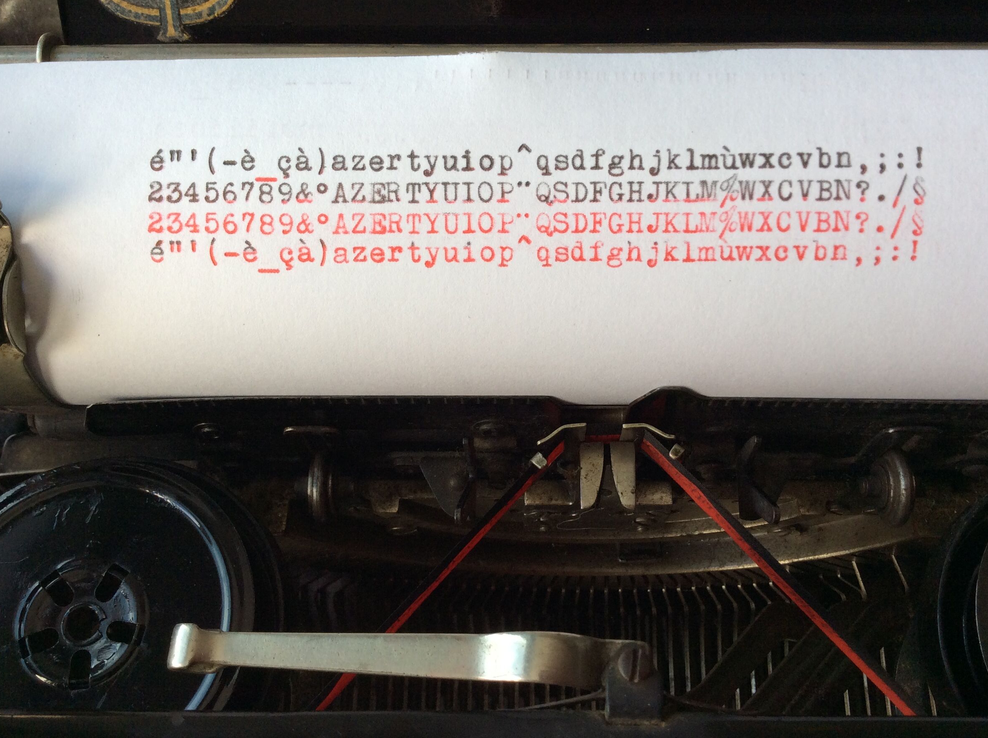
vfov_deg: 40.6
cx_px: 511
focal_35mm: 35
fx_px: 997
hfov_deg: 52.7
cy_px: 355
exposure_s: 1/100
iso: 32
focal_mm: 3.3
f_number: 2.4
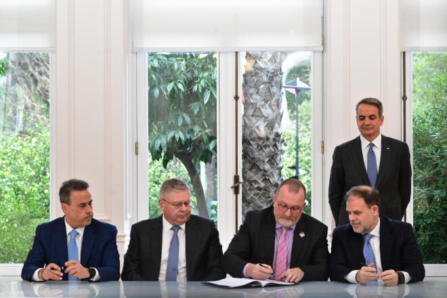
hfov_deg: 18.6
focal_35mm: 110
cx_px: 224
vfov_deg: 12.5
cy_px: 149
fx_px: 1366
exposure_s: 1/640
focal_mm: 110
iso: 6400
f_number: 7.1
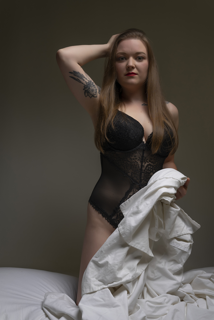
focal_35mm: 35
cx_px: 107
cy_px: 160
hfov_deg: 37.9
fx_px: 312
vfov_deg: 54.4
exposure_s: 1/200
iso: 50
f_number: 5.6
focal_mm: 35
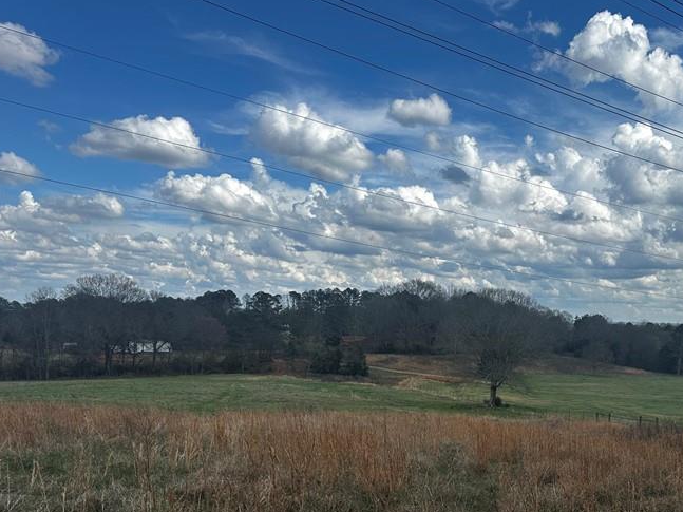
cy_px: 383
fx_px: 750
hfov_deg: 48.2
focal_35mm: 38
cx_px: 456
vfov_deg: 36.8
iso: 80
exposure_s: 1/5525
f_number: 1.78
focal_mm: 6.86
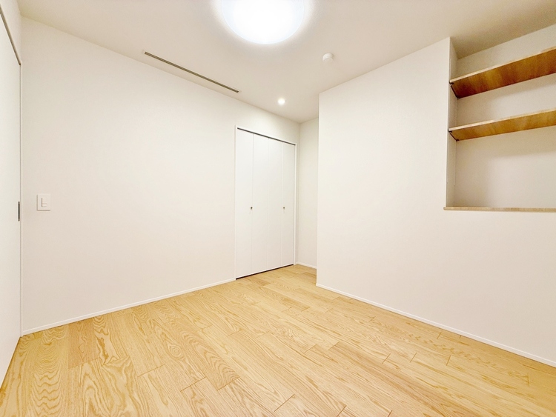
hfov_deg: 102.0
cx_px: 278
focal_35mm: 14
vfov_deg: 85.7
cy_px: 208
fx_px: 225
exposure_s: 1/112
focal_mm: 2.22
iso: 125
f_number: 2.2
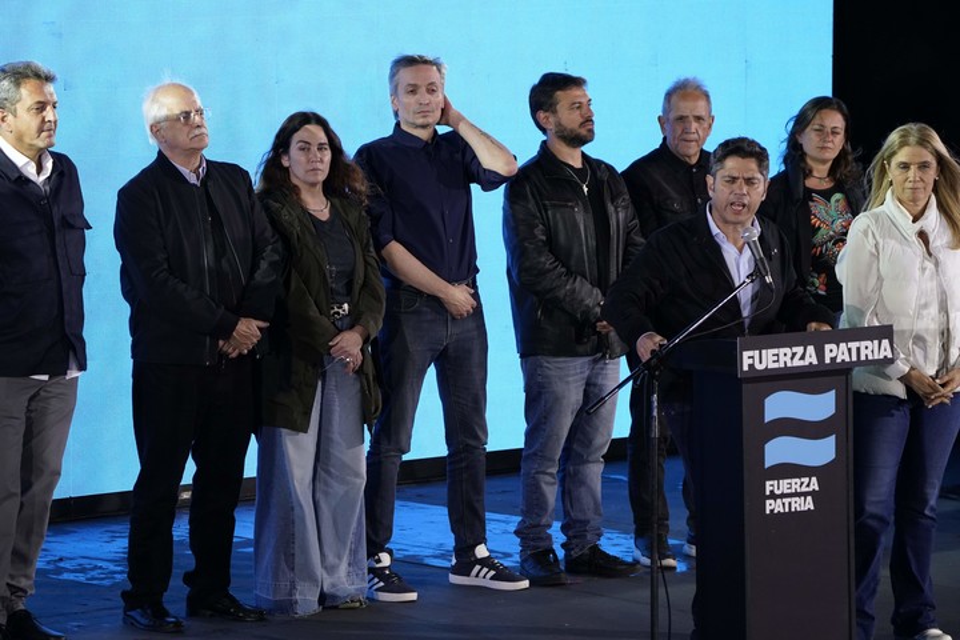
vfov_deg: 6.9
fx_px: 5333
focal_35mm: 200
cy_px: 320
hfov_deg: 10.3
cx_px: 480
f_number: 6.3
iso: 3200
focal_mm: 200
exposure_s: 1/640
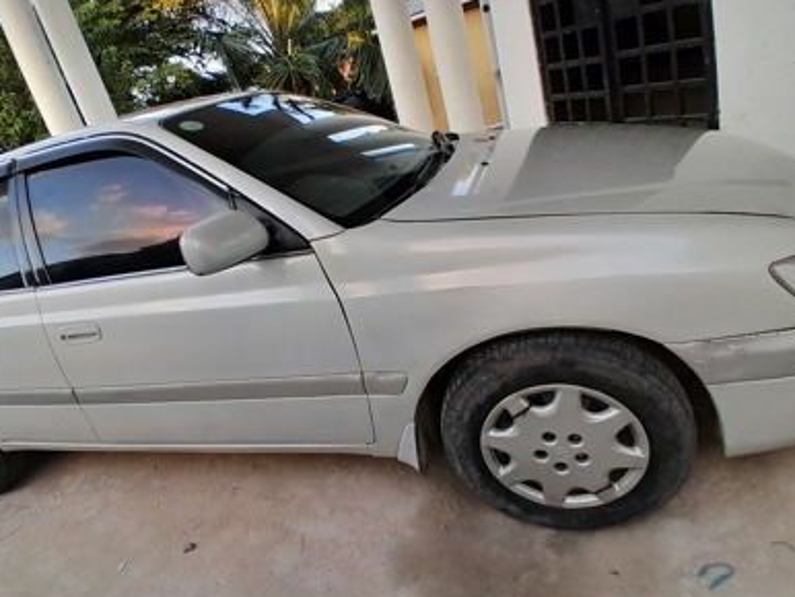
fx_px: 506
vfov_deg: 61.1
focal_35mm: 22
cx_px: 336
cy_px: 285
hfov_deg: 75.8
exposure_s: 1/104
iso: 40
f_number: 2.2
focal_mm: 1.46
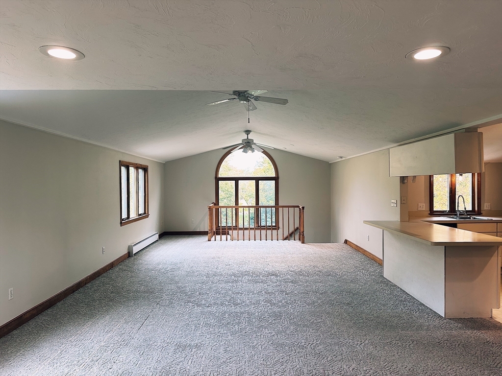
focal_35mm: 24
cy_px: 188
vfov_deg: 56.8
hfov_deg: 71.6
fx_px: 348
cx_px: 251
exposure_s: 1/120
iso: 100
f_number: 1.78
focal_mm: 6.86
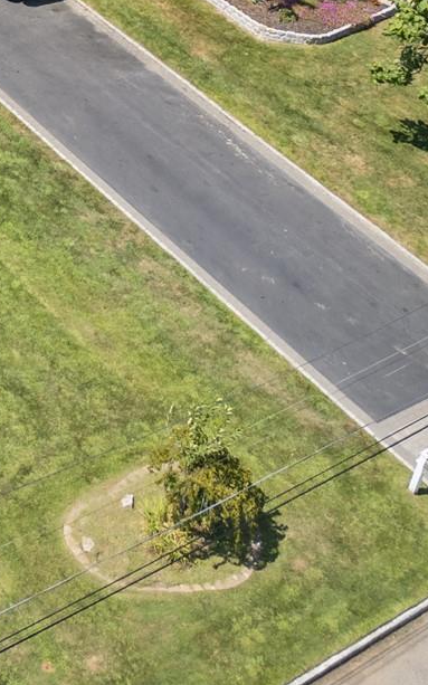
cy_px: -135
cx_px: -303
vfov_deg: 22.5
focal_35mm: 85
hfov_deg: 13.9
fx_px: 1587
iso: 110
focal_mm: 6.72
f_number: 1.7
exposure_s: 1/160
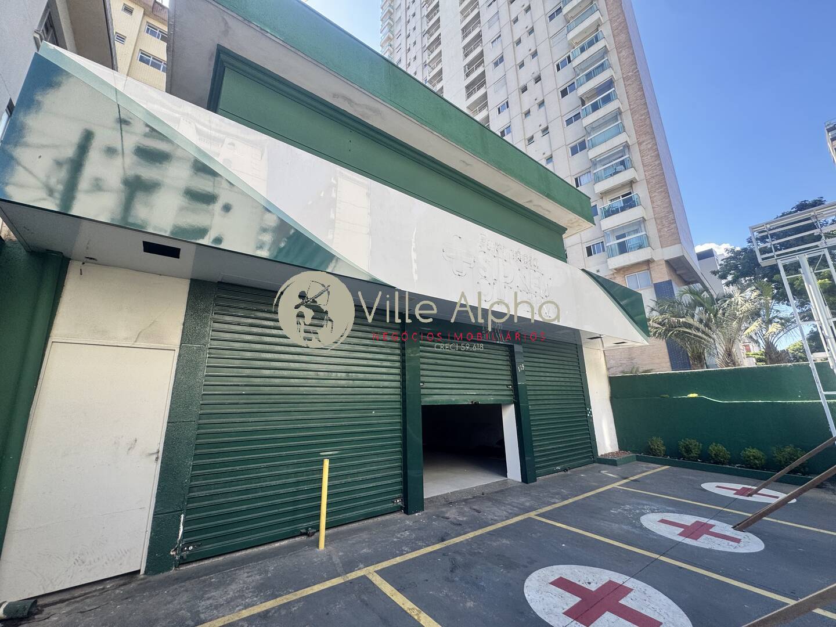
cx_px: 418
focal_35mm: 14
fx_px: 338
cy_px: 314
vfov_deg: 85.7
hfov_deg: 102.1
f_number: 2.2
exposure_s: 1/309
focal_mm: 2.22
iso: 40
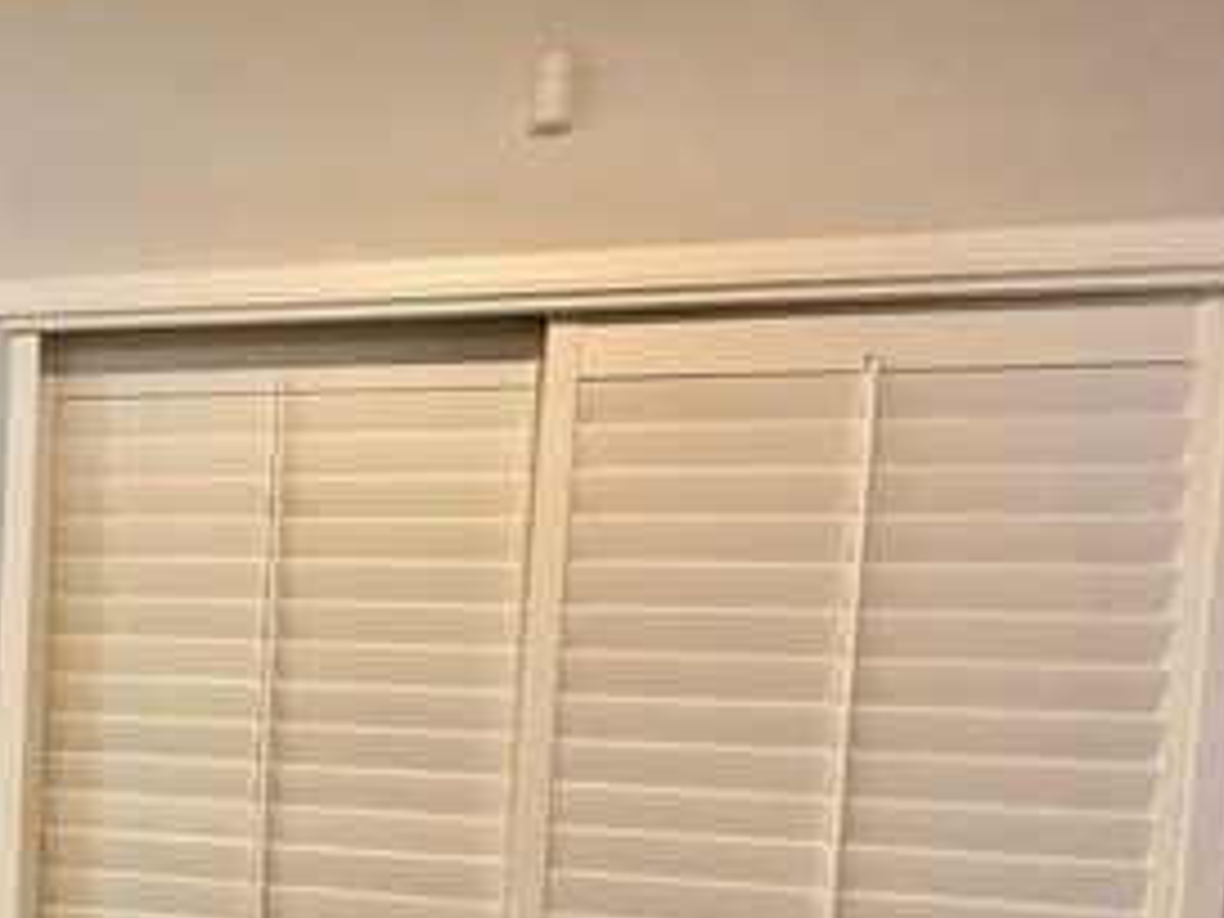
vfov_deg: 41.5
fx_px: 1167
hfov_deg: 44.3
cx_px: -76
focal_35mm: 33
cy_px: 706
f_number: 2.2
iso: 320
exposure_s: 1/60
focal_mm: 2.22
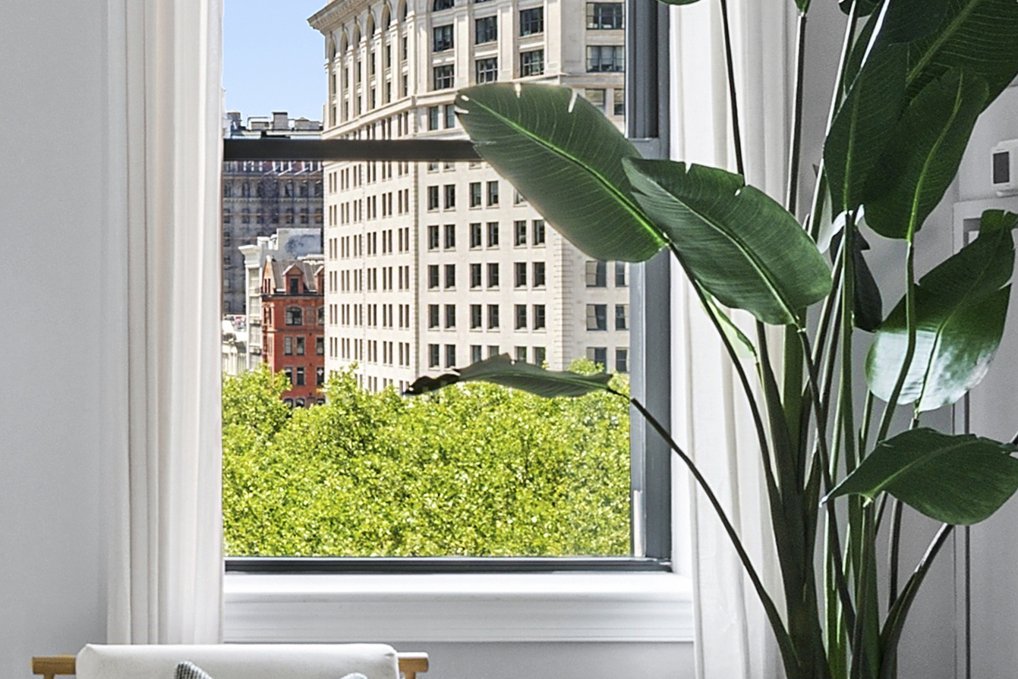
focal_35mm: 74
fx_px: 2093
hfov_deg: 25.7
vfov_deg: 18.4
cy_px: 377
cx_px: -45
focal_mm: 24
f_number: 10
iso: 800
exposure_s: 1/100
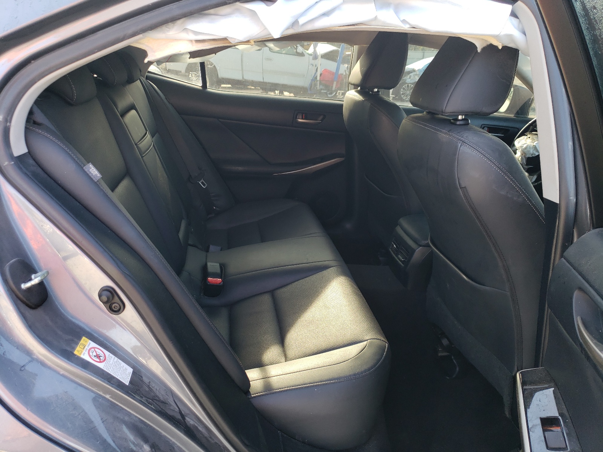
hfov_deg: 67.3
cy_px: 226
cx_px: 302
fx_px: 453
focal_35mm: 26
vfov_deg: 53.1
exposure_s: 1/120
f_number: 1.5
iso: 50
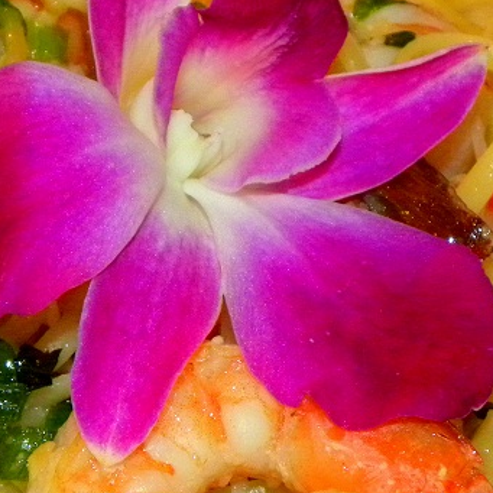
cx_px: 111
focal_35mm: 171
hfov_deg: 10.2
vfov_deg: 10.2
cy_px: 285
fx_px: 2755
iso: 400
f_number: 3.5
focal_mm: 11.8
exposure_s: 1/30
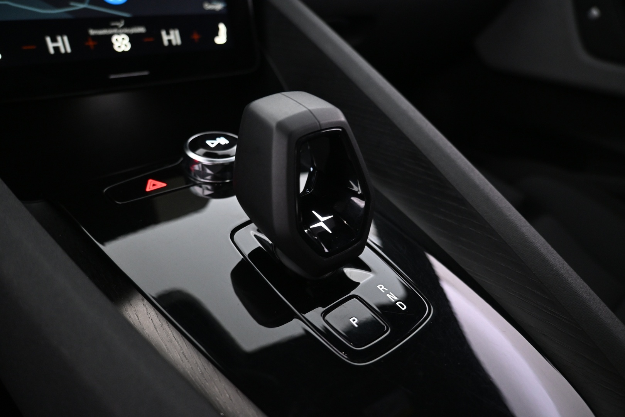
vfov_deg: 53.1
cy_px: 208
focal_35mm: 24
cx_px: 312
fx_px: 417
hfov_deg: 73.7
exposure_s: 1/25
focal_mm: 16
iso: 1600
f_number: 3.5
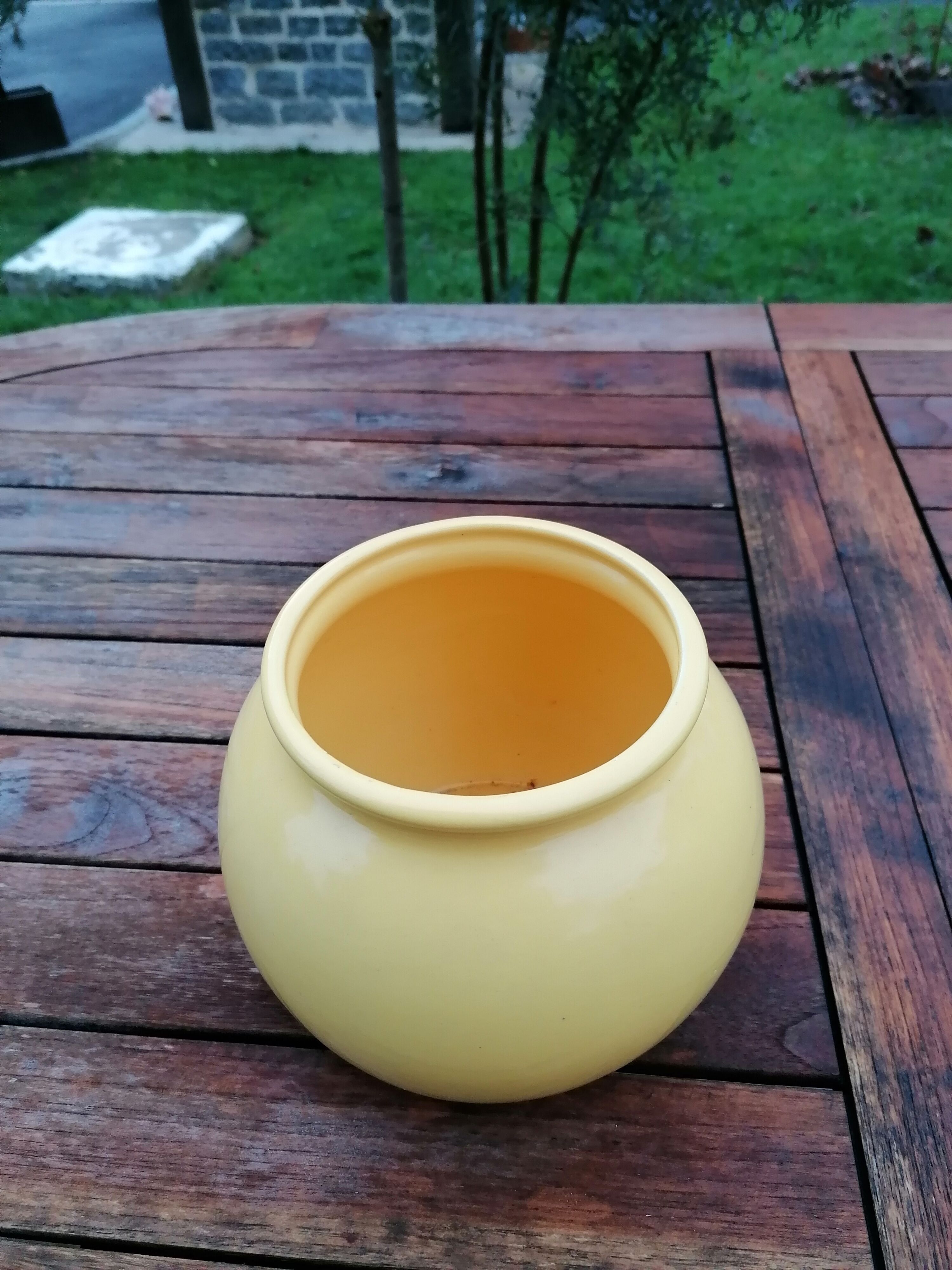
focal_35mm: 27
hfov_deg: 51.4
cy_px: 635
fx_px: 990
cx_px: 476
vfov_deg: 65.3
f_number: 1.8
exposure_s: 1/100
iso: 160
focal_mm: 4.75
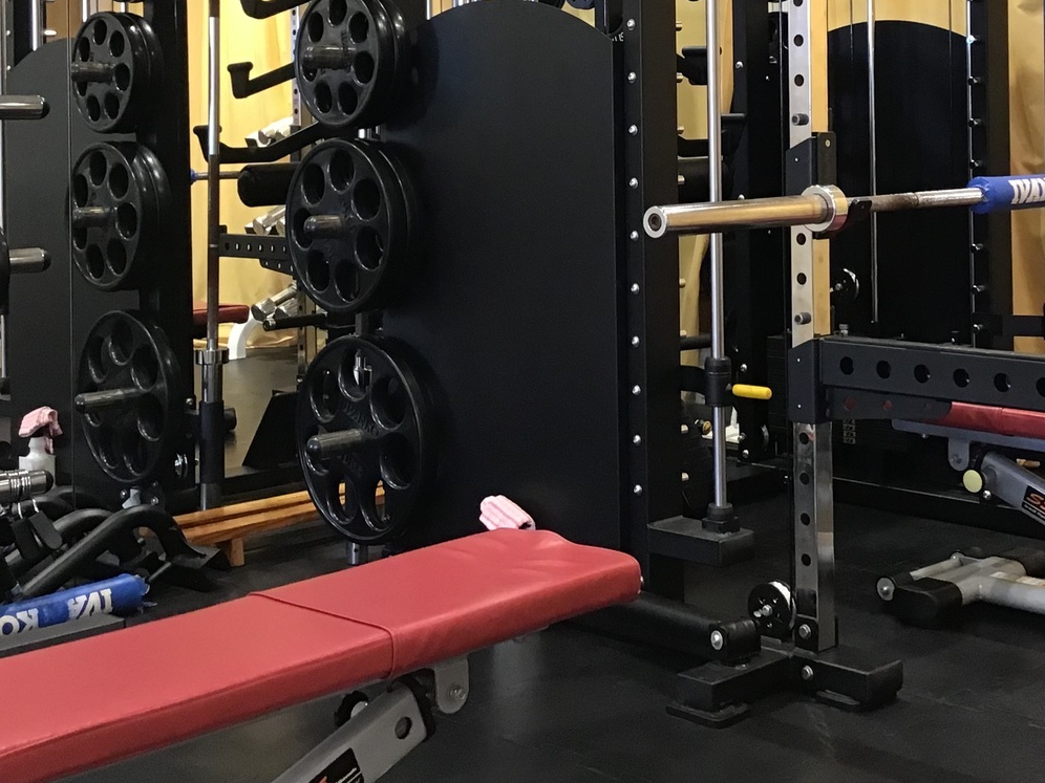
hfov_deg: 34.1
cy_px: 118
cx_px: 665
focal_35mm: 56
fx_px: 1691
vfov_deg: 25.5
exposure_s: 1/30
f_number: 2.4
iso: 100
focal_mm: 3.3
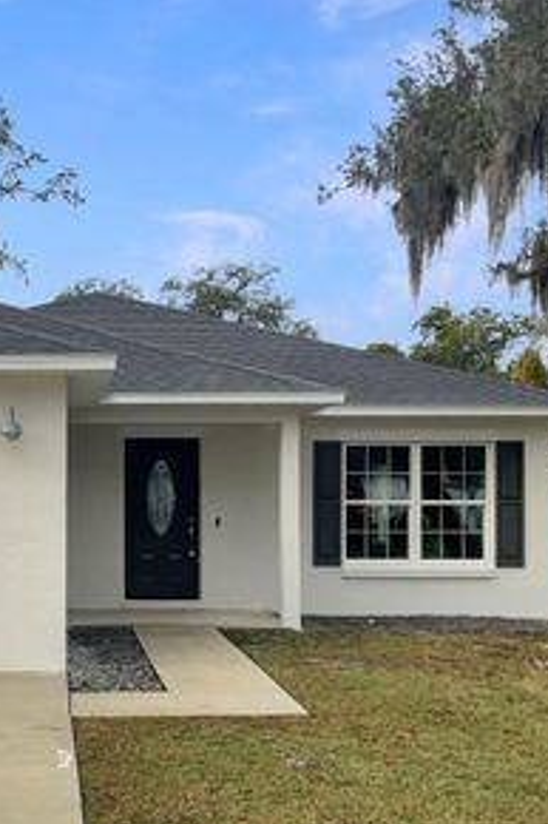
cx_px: 51
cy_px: 484
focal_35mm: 52
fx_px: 1189
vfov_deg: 38.1
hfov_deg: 25.1
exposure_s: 1/1730
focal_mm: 3
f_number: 1.8
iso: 16
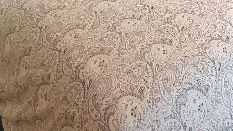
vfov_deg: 15.5
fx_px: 334
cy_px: -160
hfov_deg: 34.7
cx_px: 237
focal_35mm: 54
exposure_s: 1/60
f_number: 2.2
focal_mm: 1.74
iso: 250
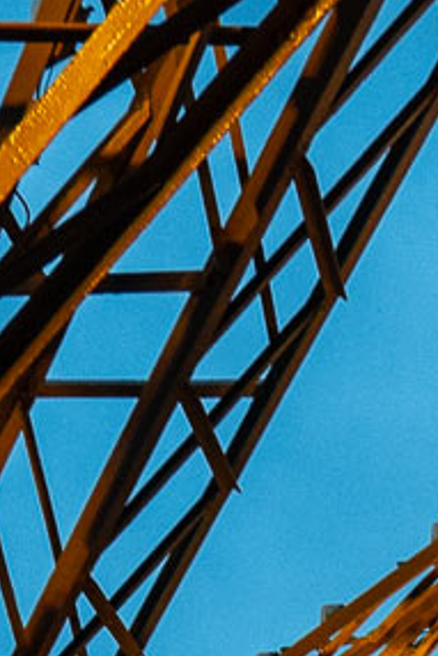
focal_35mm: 174
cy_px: 1615
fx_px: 3163
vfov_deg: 10.2
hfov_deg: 7.8
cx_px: 690
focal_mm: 23
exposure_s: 1/80
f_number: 5.6
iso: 800
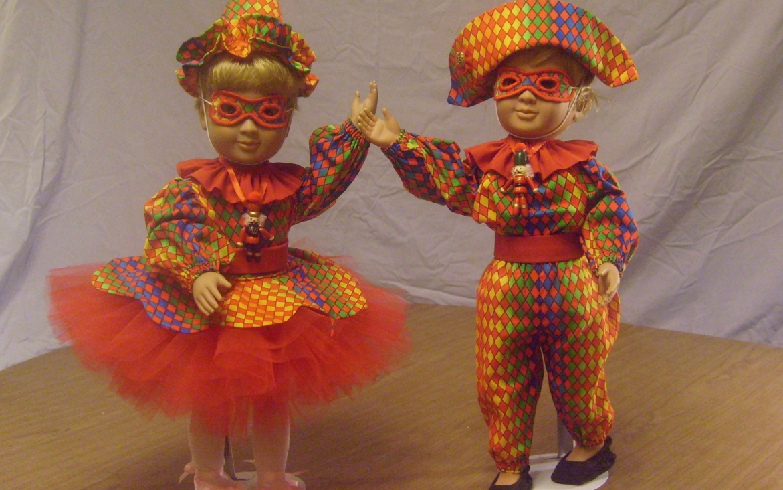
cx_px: 397
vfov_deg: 33.6
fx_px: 811
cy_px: 221
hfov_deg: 51.5
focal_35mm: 38
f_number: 2.8
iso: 200
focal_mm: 5.8
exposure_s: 1/15
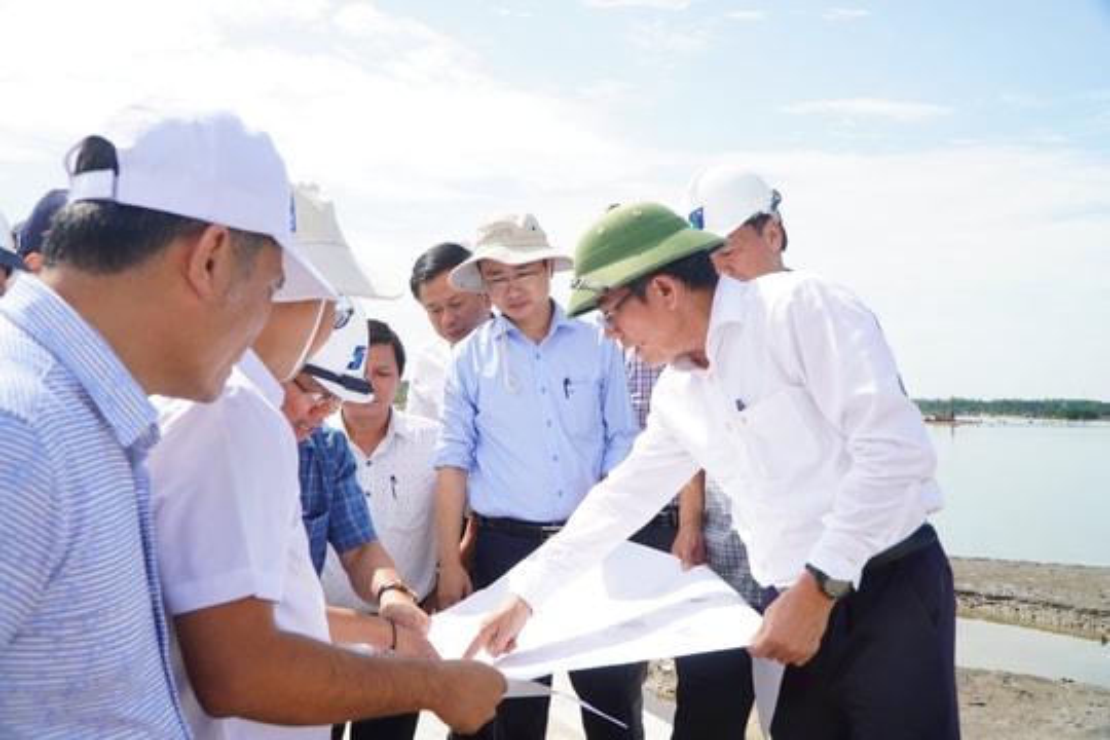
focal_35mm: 28
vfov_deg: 45.7
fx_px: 879
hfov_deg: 64.6
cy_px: 370
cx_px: 555
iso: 100
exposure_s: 1/250
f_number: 6.3
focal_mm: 19
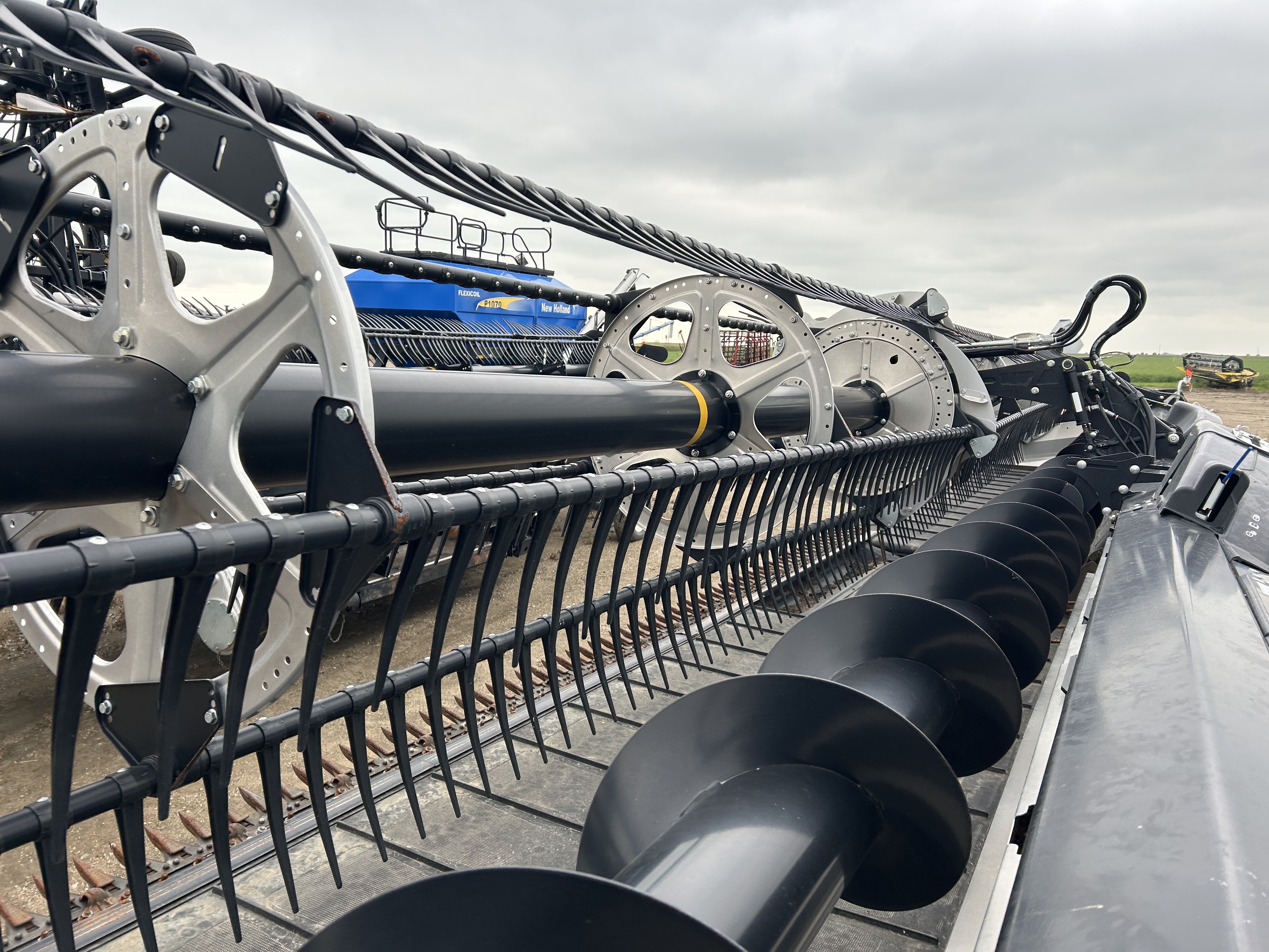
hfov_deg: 67.3
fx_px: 953
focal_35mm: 26
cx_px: 634
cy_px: 476
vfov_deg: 53.1
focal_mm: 5.7
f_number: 1.5
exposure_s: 1/775
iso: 50
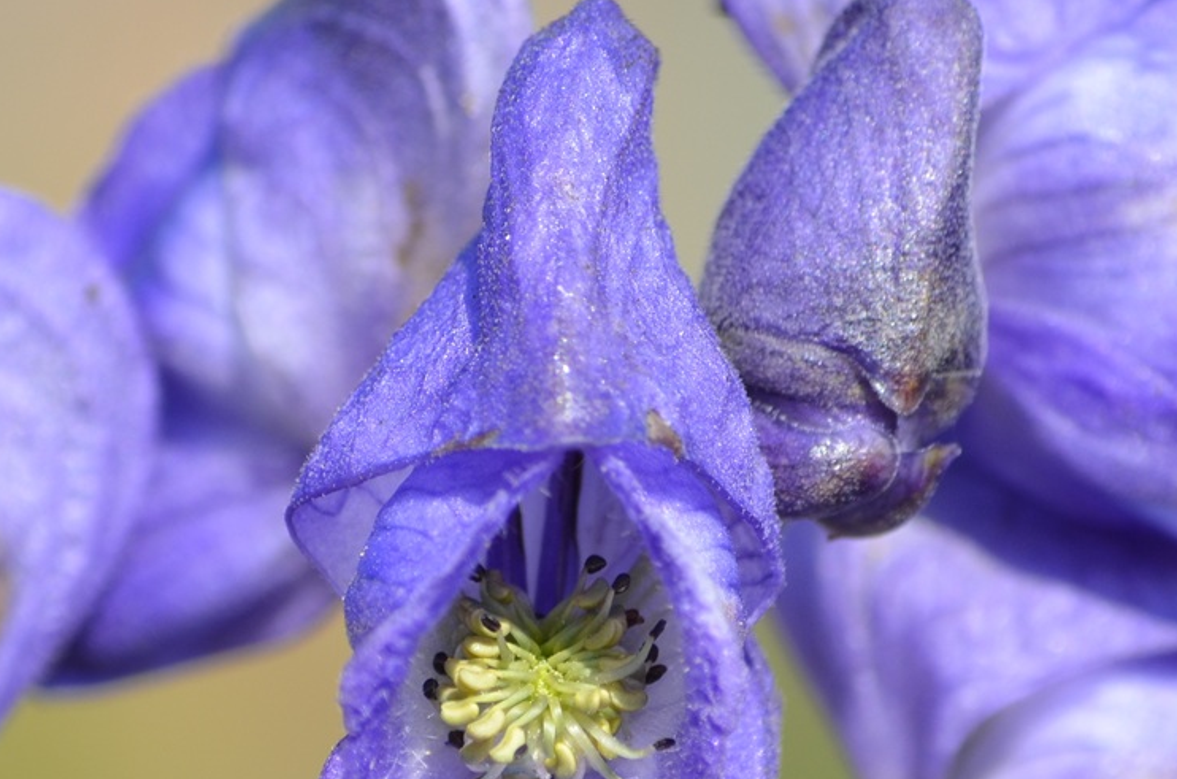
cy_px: 675
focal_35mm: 621
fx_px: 20255
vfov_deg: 2.2
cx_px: 554
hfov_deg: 3.3
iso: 200
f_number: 5.6
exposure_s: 1/500
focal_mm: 160
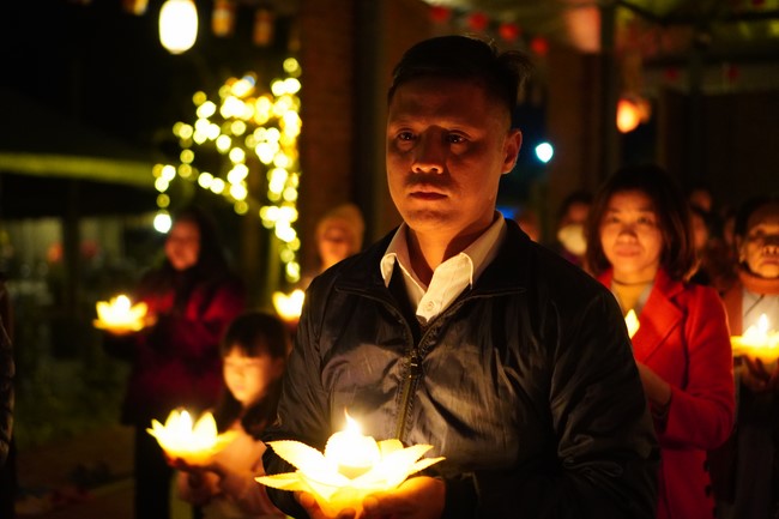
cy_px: 260
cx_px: 390
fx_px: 1136
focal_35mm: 52
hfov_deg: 37.9
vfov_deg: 25.7
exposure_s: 1/50
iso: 3200
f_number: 1.8
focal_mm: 35
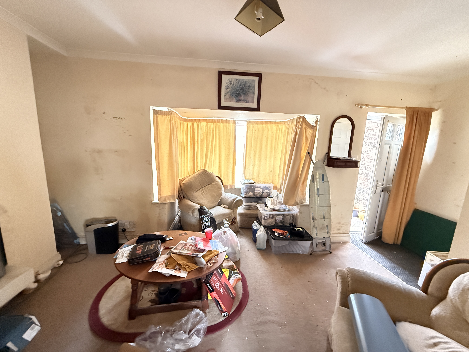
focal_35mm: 14
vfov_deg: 85.7
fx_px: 190
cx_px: 234
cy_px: 176
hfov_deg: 102.1
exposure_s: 1/60
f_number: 2.2
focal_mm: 2.22
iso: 1000
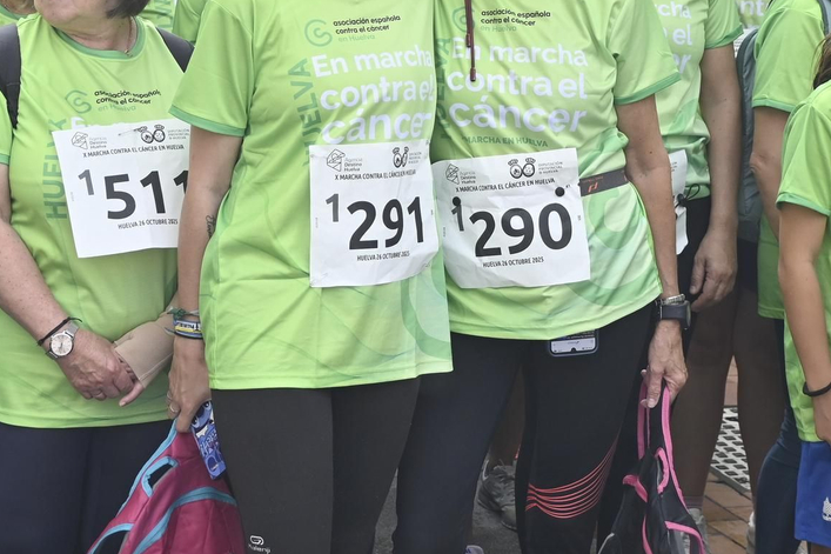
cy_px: 99
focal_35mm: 95
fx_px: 2192
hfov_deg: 21.5
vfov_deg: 14.3
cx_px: 382
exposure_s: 1/500
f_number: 5
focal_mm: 28
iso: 200
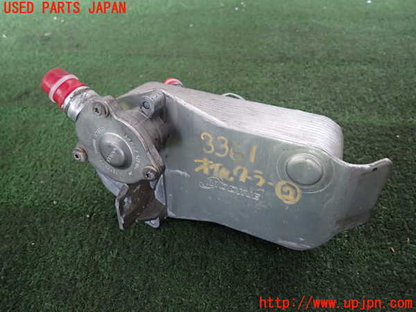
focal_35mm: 25
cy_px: 156
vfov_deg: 54.9
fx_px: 300
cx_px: 208
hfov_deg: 69.4
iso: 250
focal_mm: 4.5
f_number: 2
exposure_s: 1/30
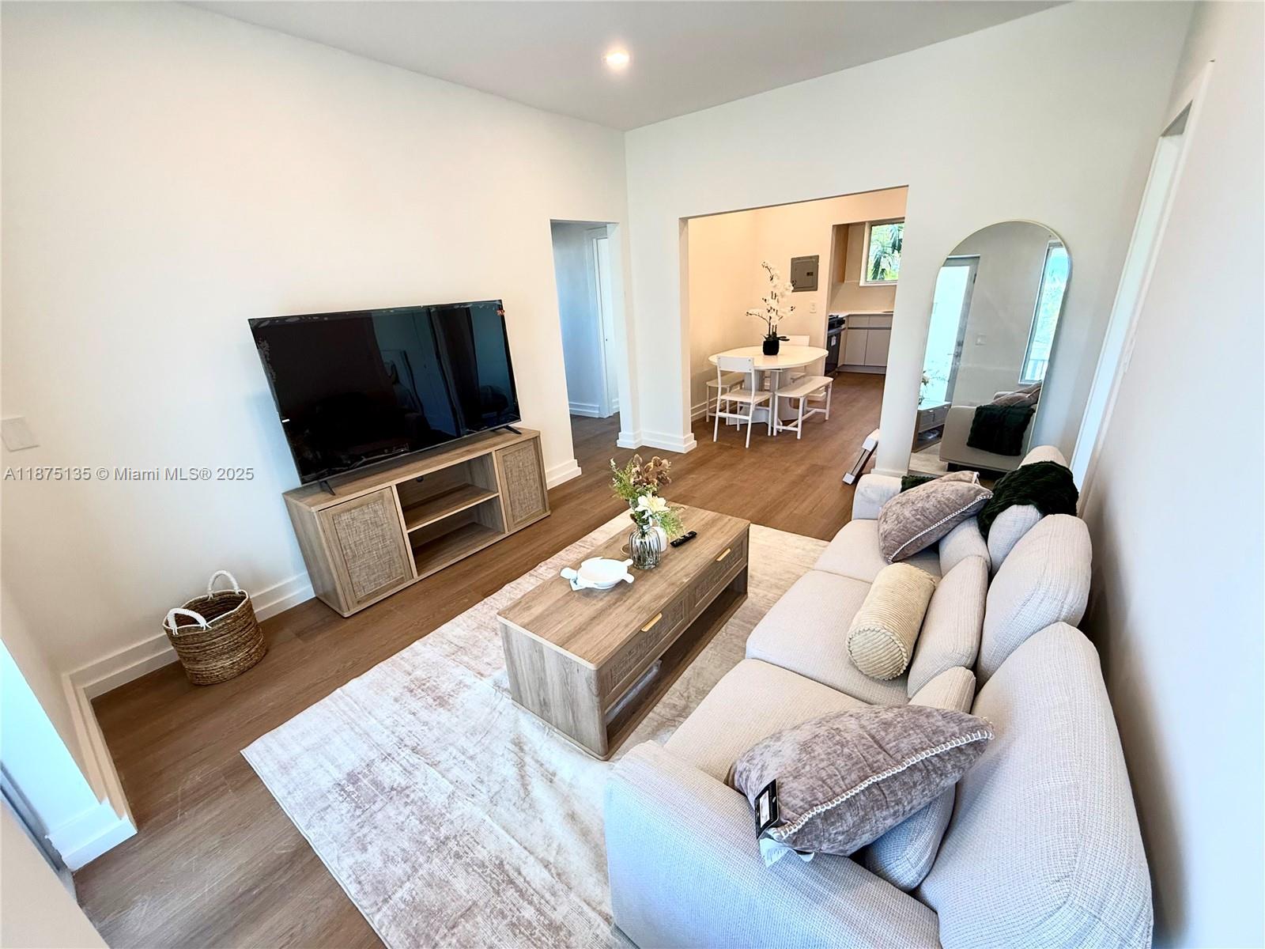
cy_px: 474
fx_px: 512
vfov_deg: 85.7
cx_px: 632
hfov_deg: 102.1
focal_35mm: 14
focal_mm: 2.22
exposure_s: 1/120
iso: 250
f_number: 2.2
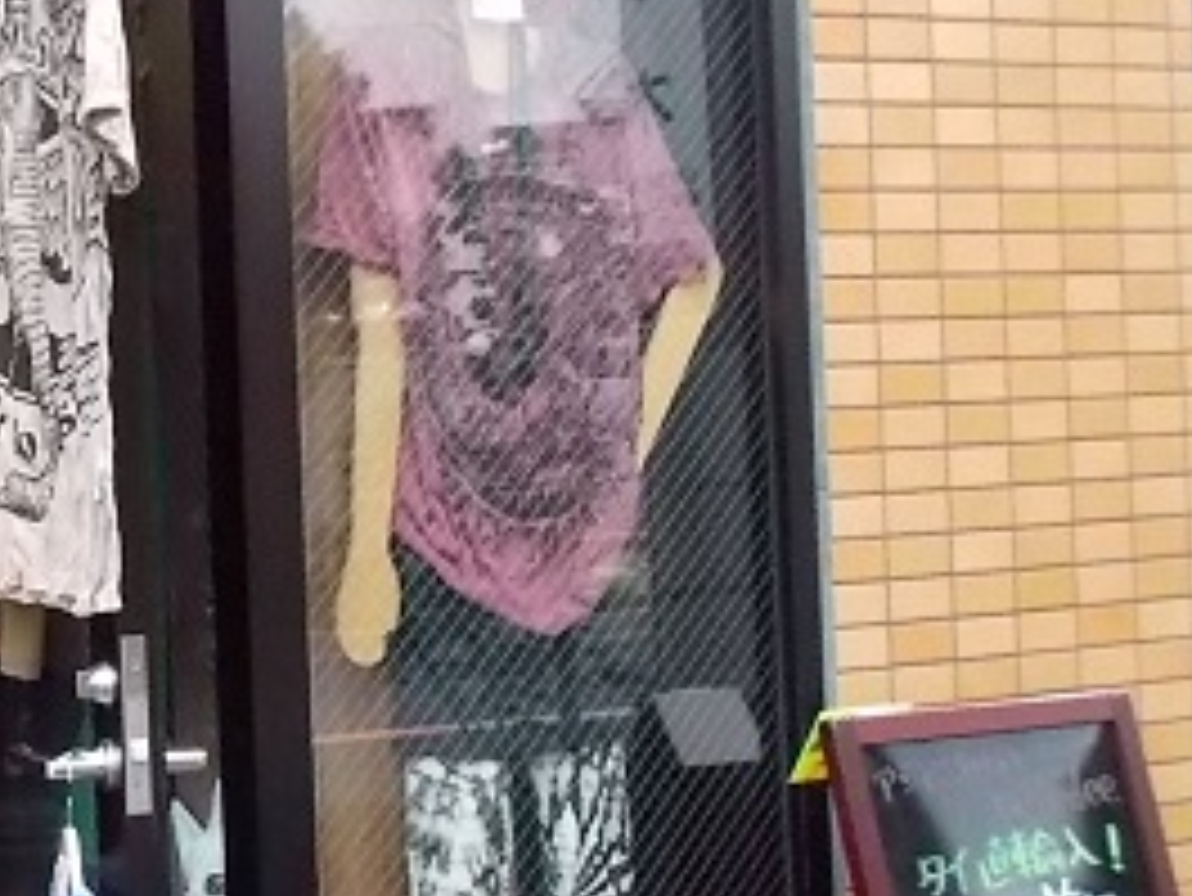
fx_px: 2412
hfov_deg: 25.2
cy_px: 441
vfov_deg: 21.0
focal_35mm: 70
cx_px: -202
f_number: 3.3
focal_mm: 4.1
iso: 400
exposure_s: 1/200
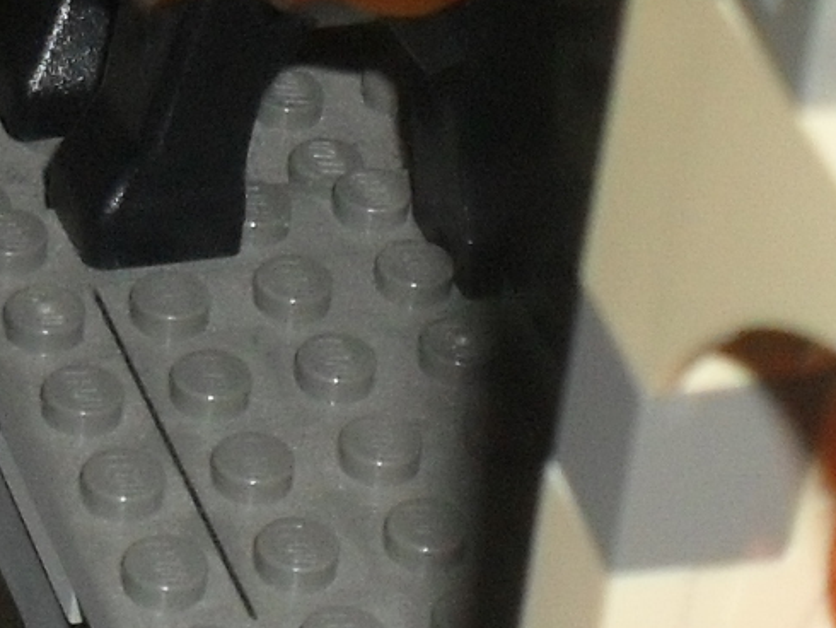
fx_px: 4470
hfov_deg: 10.7
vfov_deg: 8.0
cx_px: 534
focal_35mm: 185
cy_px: 131
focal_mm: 6.3
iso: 200
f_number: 3.2
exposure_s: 1/45
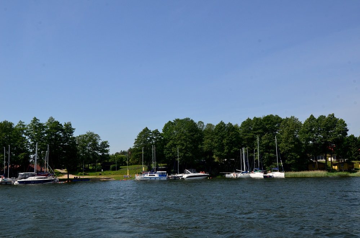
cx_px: 180
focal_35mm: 36
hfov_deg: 53.2
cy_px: 119
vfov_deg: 36.7
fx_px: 359
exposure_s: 1/500
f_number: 11
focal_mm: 24
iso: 400
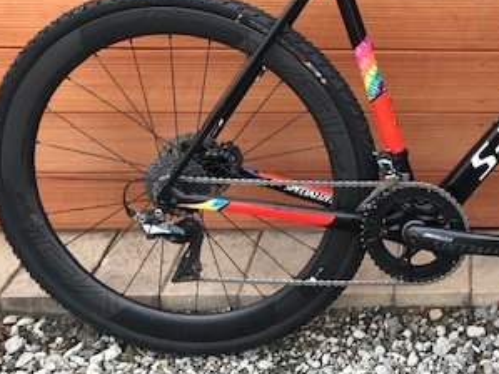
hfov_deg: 29.6
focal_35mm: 60
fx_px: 865
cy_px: 58
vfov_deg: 23.9
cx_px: 524
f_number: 1.8
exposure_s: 1/187
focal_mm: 3.99
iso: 20
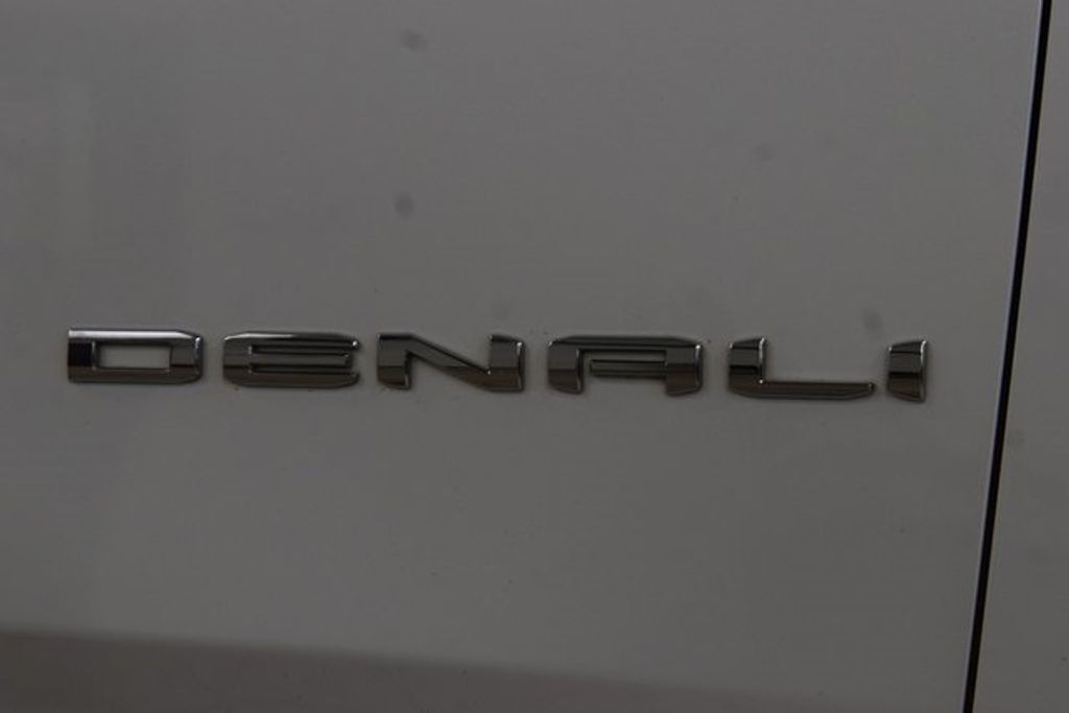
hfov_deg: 26.0
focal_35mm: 78
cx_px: 534
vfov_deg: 17.5
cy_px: 356
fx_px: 2316
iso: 900
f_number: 8
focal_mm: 52
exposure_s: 1/60
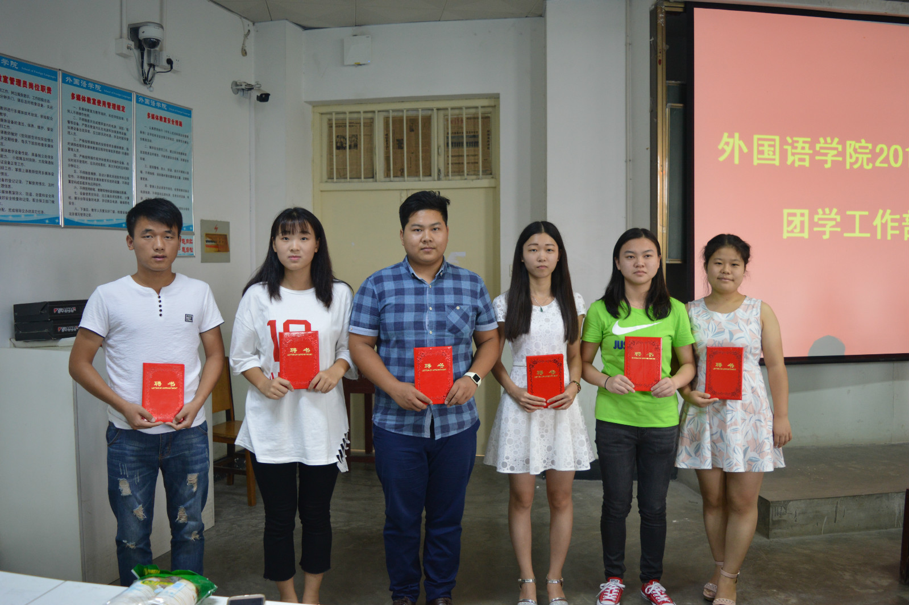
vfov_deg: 43.6
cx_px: 454
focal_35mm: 30
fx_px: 757
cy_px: 302
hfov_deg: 62.0
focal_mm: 20
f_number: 4
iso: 500
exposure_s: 1/15
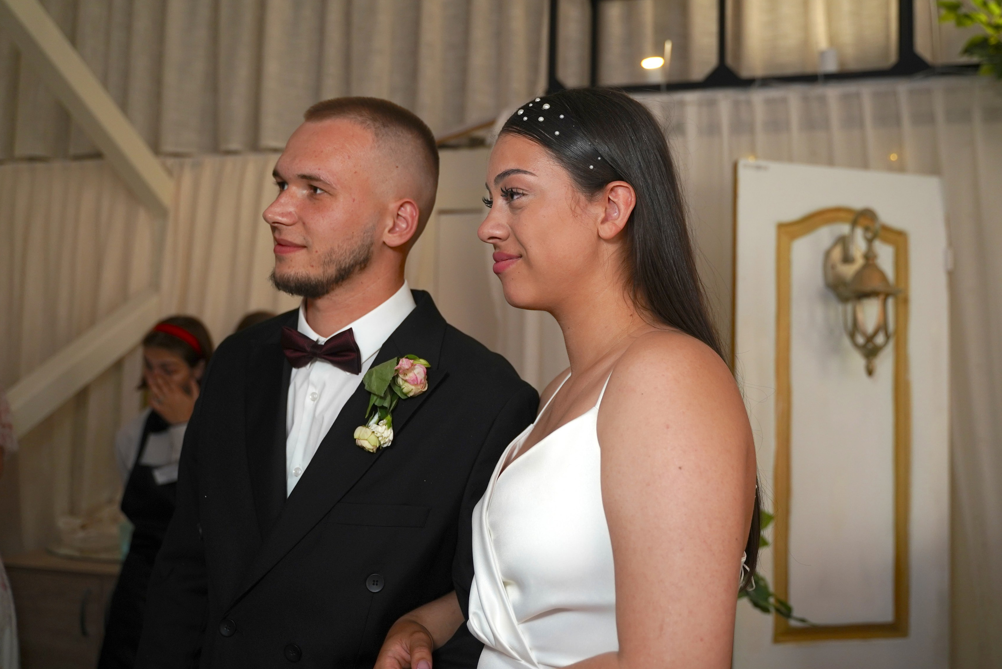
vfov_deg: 36.9
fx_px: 1002
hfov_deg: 53.0
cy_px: 310
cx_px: 565
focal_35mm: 36
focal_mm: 30
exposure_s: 1/160
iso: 640
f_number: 2.8
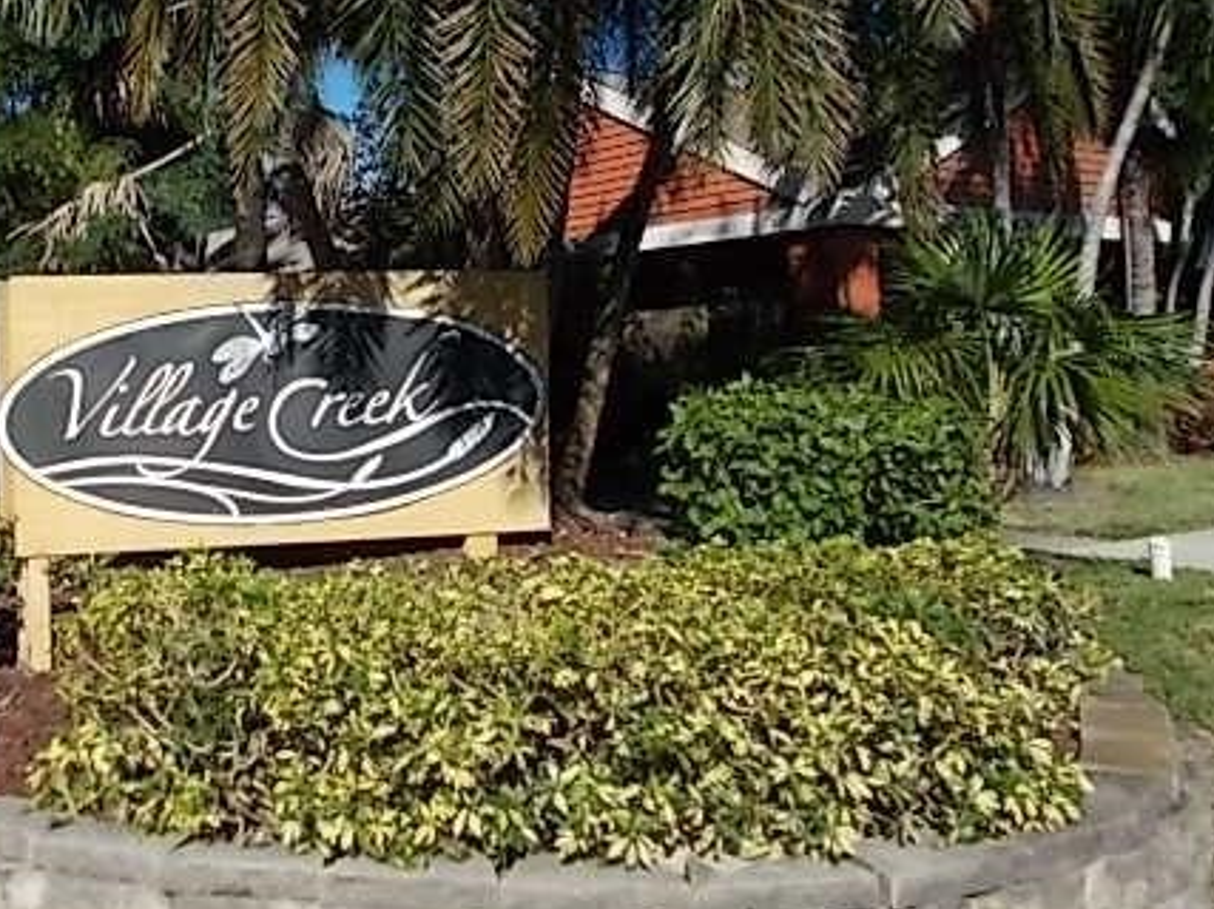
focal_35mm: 39
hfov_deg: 46.8
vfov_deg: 36.6
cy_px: 332
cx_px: 370
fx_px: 1367
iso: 80
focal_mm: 4.6
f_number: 8
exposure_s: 1/250
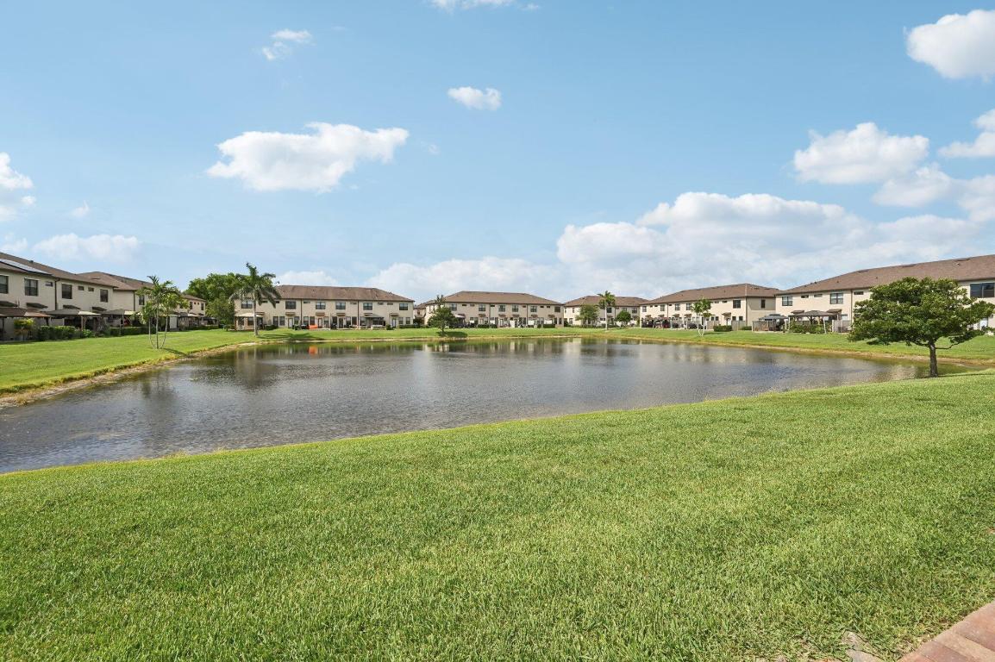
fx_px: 387
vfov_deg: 81.1
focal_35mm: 14
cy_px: 331
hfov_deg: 104.3
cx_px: 498
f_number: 8
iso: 640
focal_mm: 14
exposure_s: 1/3200
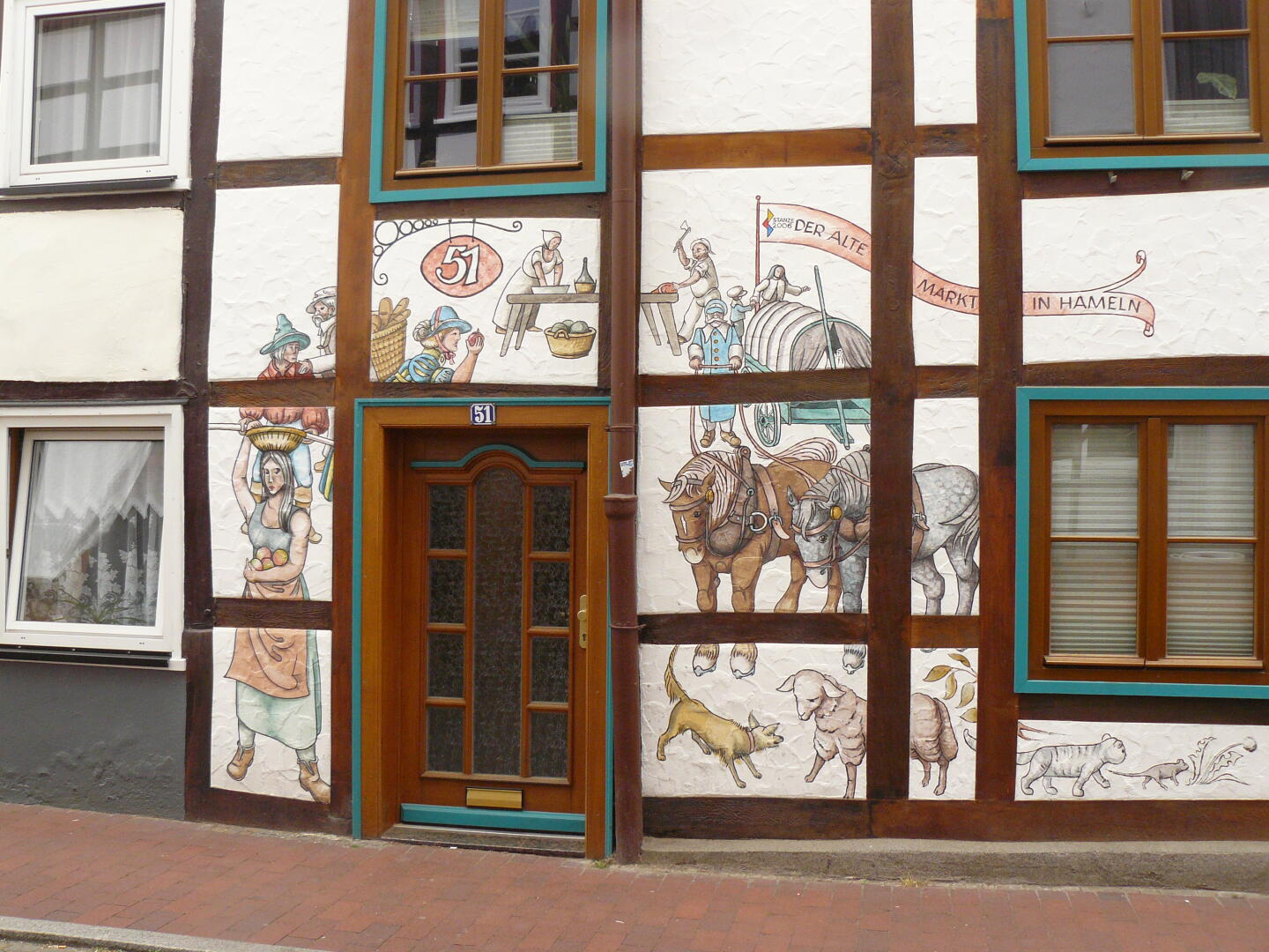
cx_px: 634
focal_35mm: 36
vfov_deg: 39.7
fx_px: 1320
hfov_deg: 51.4
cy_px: 476
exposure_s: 1/160
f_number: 4
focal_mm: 6
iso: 200
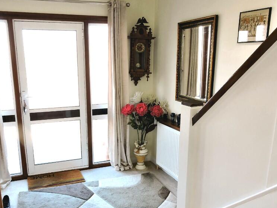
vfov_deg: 42.7
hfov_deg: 55.2
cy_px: 129
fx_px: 264
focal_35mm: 33
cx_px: 119
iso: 140
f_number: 3.3
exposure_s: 1/30
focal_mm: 4.3
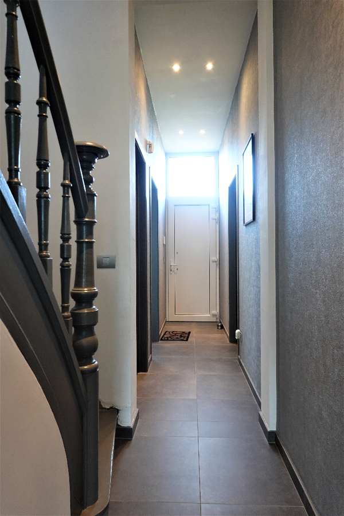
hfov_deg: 53.1
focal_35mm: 24
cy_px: 258
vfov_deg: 73.7
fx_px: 344
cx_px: 172
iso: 640
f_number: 2.8
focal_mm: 9
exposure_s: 1/30
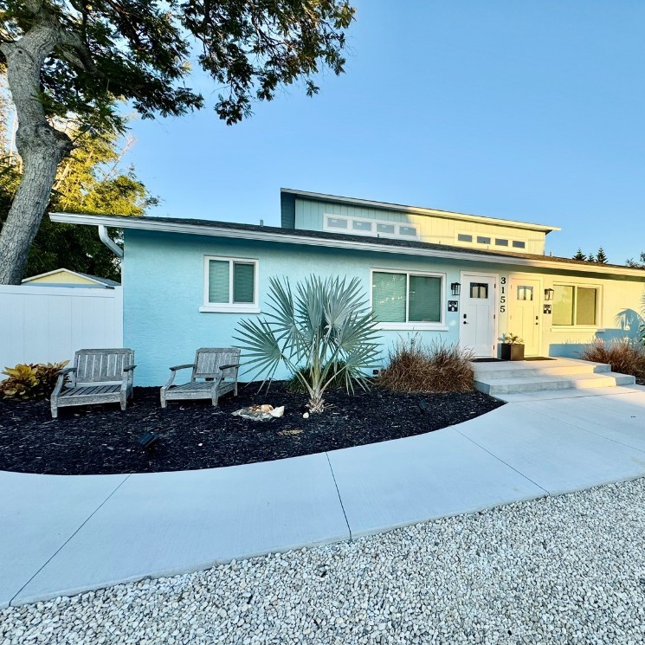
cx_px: 422
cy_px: 325
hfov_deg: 81.5
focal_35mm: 17
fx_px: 358
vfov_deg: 84.0
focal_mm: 2.22
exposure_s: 1/533
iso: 40
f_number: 2.2
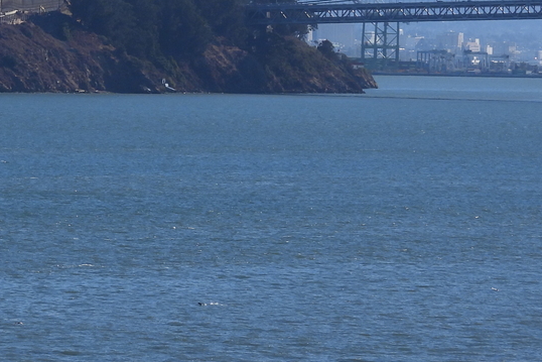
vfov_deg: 4.1
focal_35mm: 334
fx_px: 5030
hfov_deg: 6.1
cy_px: 34
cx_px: -79
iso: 100
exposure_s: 1/1250
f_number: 4
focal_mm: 24.1
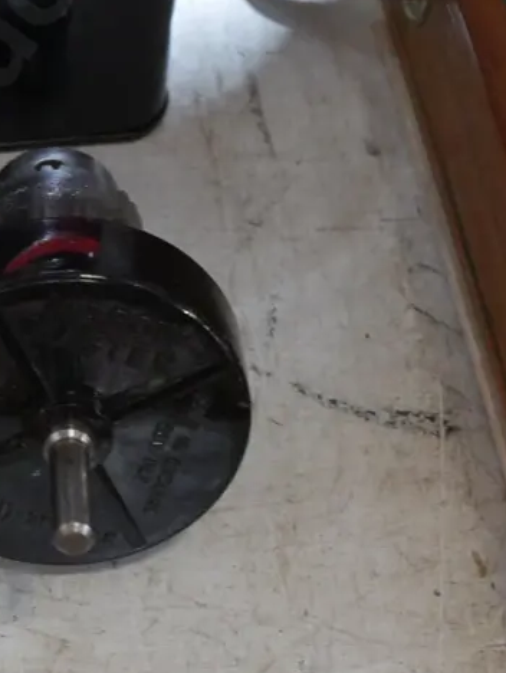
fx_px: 2043
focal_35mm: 105
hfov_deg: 13.9
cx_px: 2
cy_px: 39
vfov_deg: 18.3
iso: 3200
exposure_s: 1/50
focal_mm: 24
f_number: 5.2
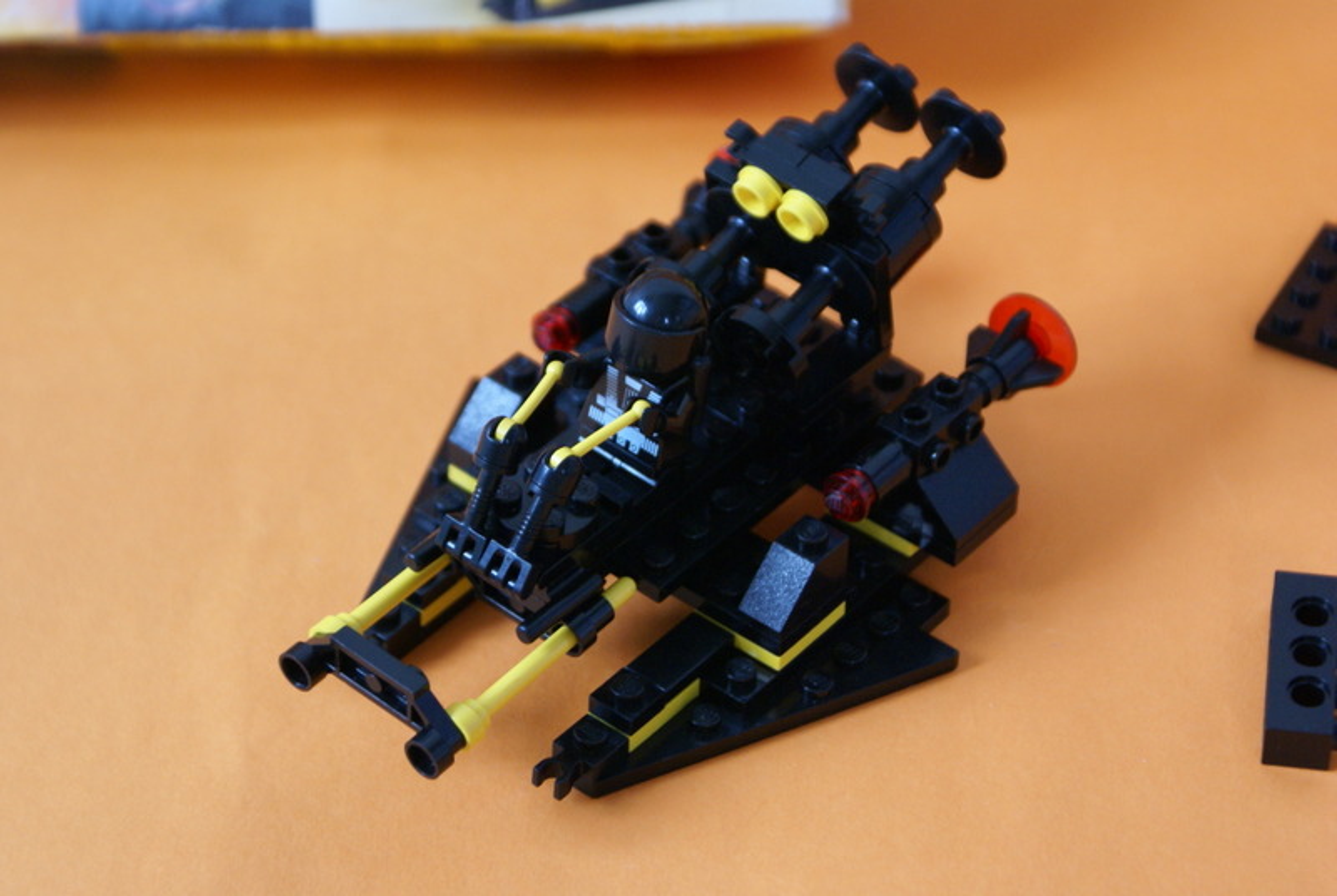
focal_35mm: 105
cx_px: 668
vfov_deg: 13.1
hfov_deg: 19.4
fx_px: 3905
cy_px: 448
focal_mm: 70
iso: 400
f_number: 5.6
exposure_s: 1/30
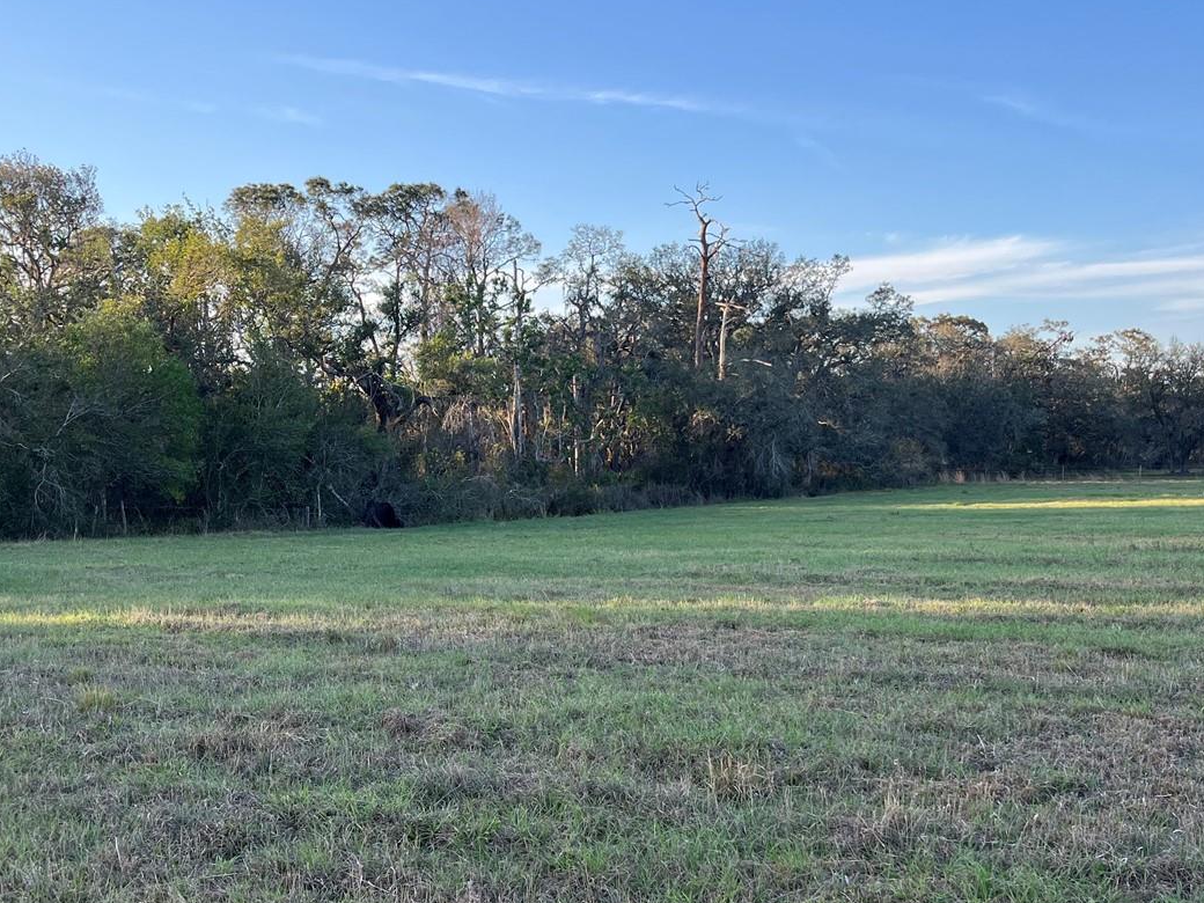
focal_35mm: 40
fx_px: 1391
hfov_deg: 46.8
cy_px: 610
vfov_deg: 35.6
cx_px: 641
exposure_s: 1/598
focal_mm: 5.1
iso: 50
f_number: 1.6
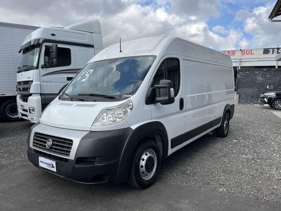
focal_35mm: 26
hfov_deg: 67.3
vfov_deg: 53.1
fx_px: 211
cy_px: 106
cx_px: 140
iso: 50
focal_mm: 5.1
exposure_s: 1/2268
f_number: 1.6
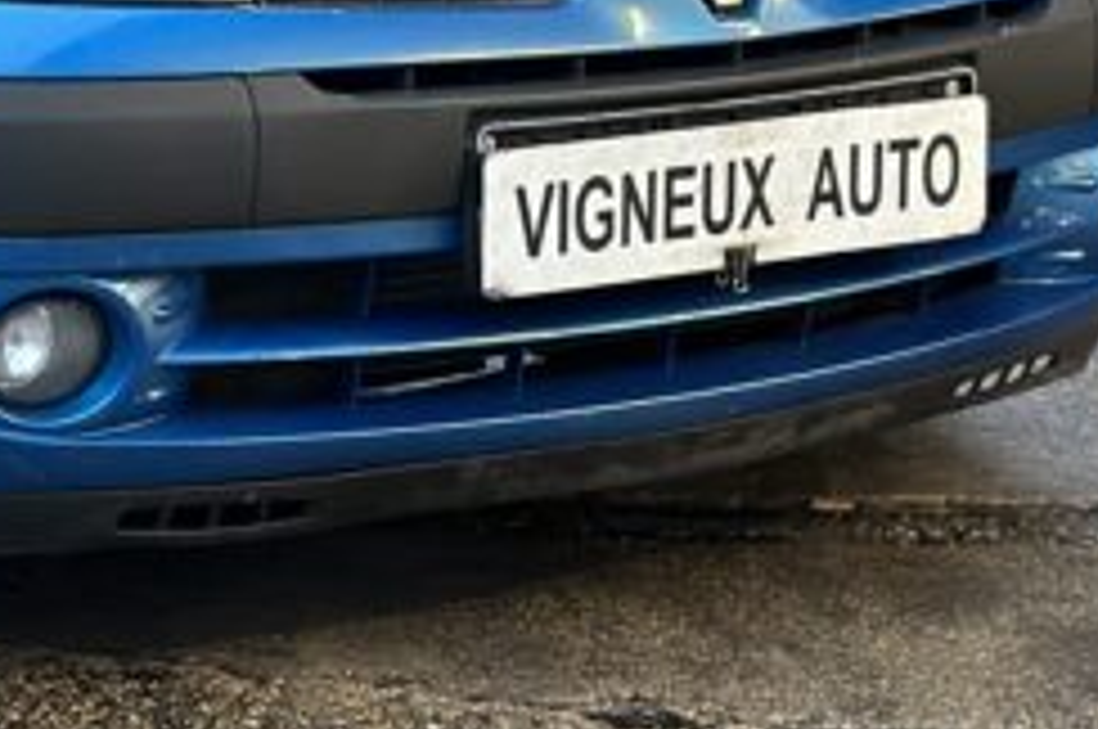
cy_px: -176
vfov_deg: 8.3
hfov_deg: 12.2
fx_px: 4995
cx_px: -351
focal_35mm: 164
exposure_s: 1/33
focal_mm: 6.86
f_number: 1.78
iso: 400
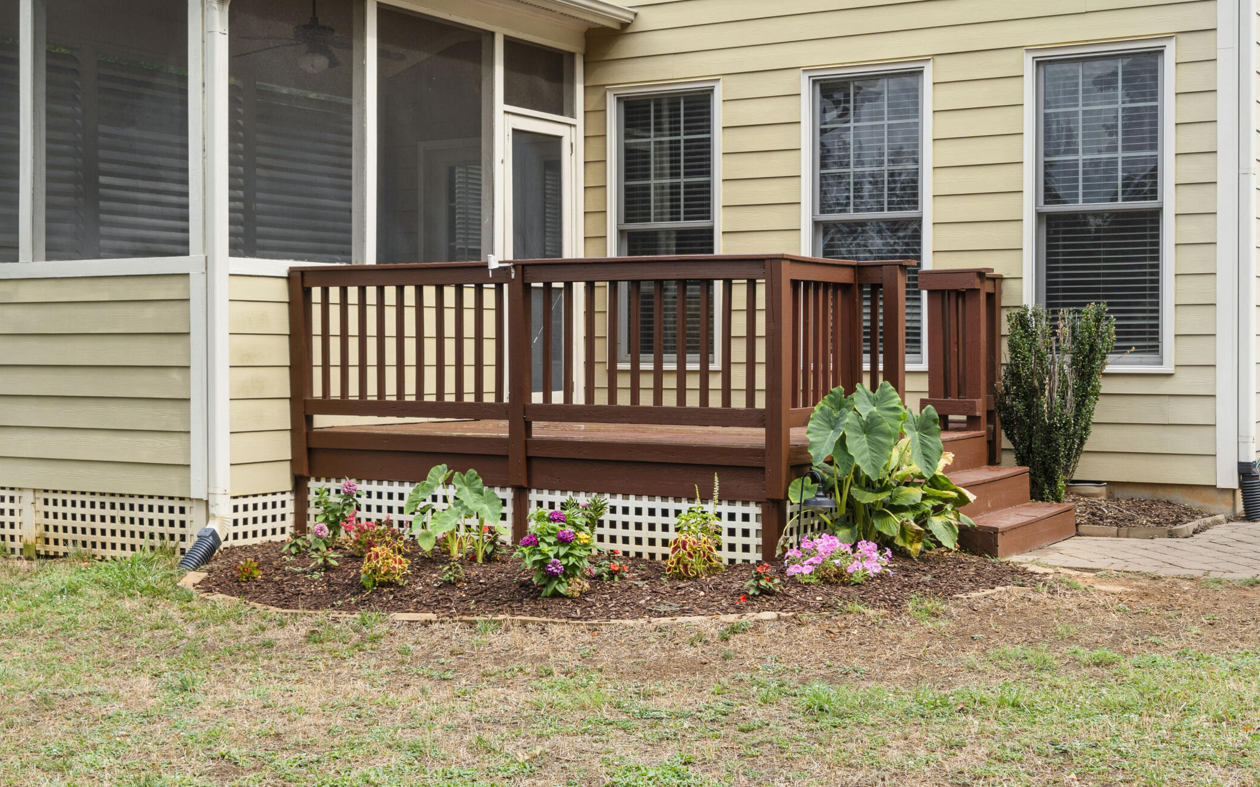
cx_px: 629
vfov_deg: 25.3
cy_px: 384
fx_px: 1751
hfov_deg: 39.6
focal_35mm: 51
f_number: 10
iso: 250
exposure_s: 1/30
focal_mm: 35
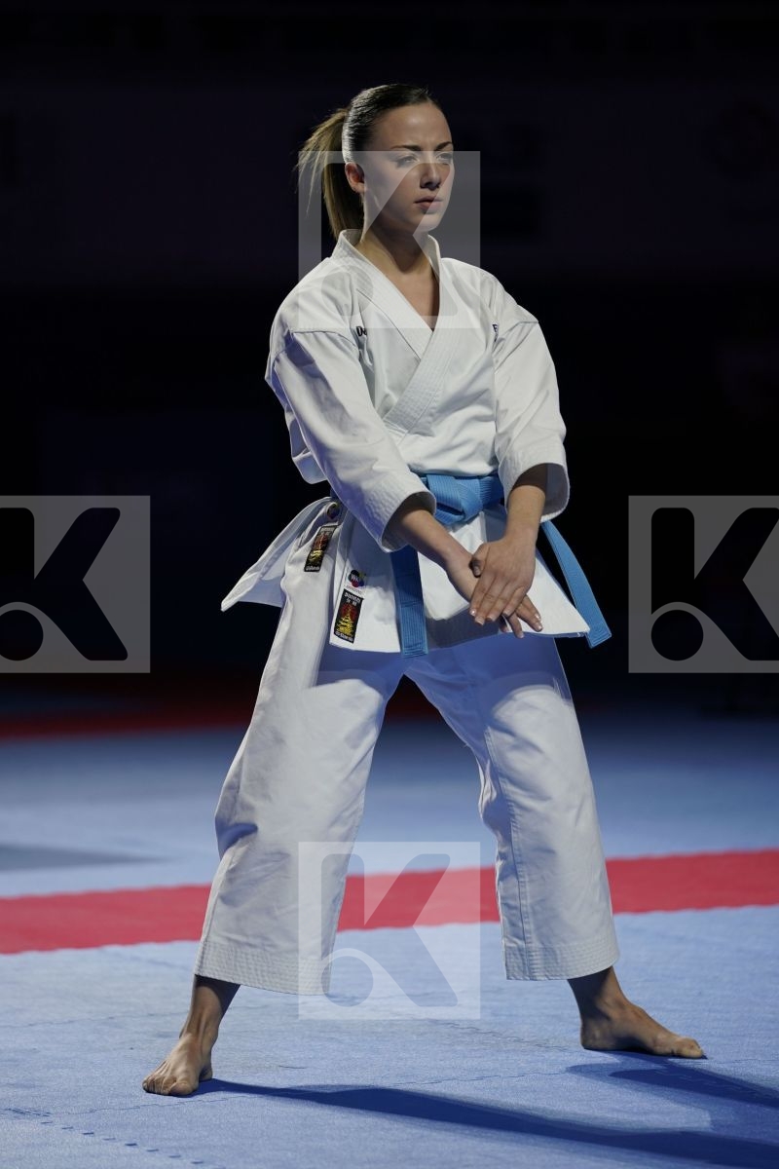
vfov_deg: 11.7
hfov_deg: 7.8
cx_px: 390
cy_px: 584
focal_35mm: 176
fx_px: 5712
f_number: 2.8
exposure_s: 1/500
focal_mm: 176
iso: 400
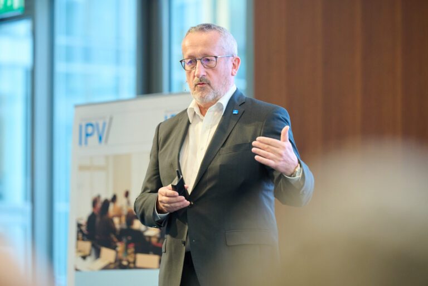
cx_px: 214
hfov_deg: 10.3
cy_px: 143
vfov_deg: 6.9
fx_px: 2378
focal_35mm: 200
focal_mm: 200
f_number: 4.5
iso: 2000
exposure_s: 1/250
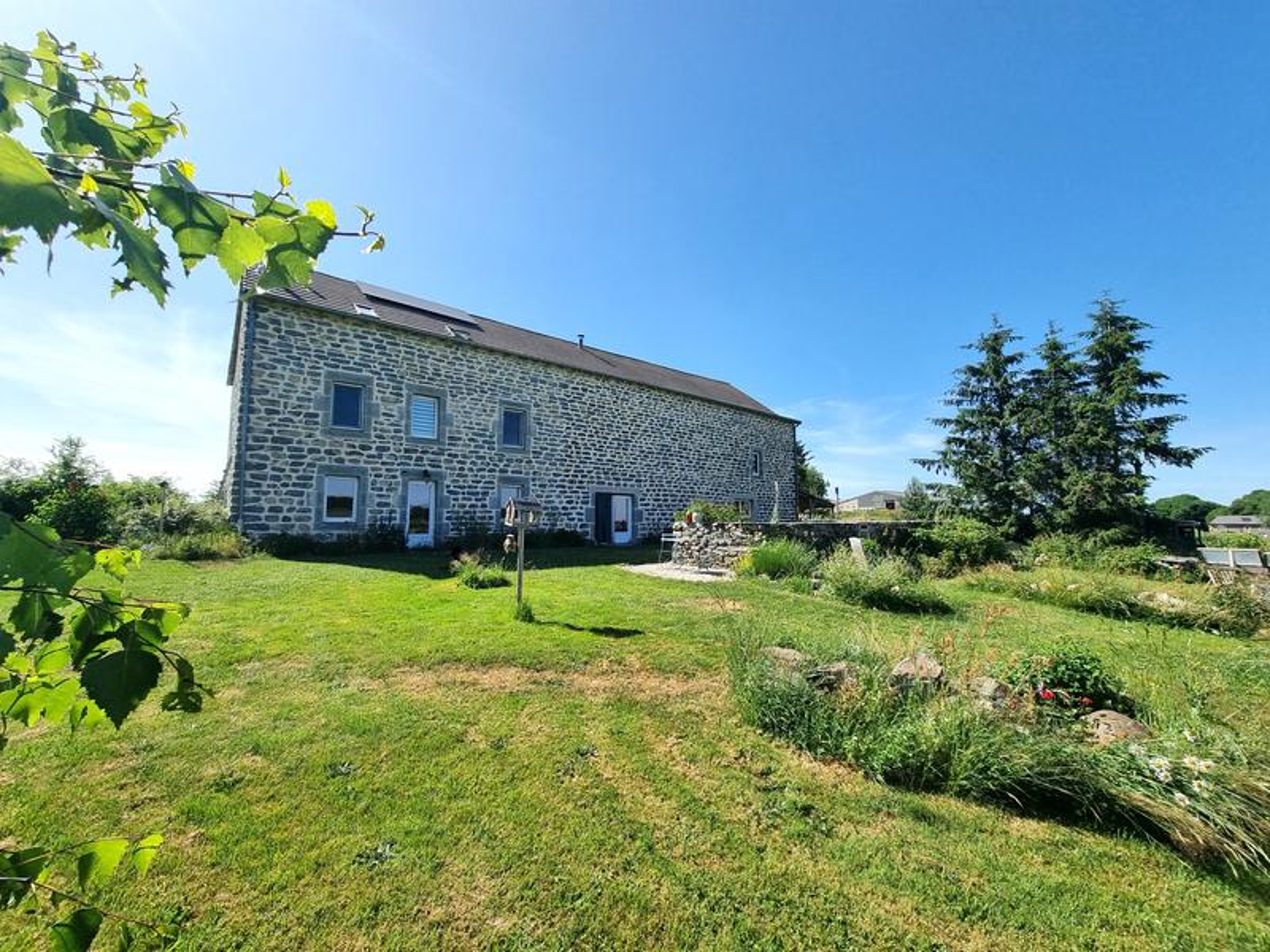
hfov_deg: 106.2
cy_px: 476
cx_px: 635
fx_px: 477
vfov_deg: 89.9
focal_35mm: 13
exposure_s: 1/1652
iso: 50
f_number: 2.2
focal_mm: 2.2
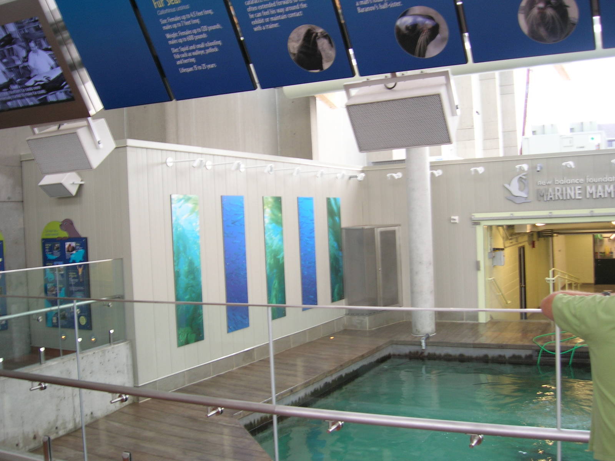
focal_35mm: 36
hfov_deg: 51.4
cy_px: 230
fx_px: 640
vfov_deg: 39.7
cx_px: 308
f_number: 2.9
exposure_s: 1/11.8
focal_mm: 6
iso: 50
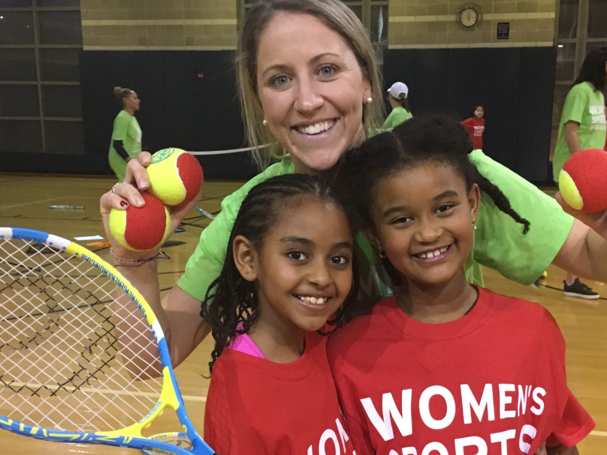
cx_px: 339
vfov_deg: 29.5
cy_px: 302
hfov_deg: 38.9
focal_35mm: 49
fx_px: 859
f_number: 2.2
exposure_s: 1/30
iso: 200
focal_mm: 4.15
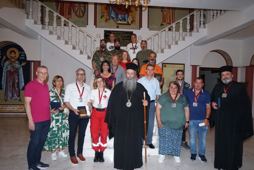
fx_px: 176
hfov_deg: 71.5
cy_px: 88
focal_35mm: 25
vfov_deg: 51.3
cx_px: 130
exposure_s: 1/100
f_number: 6.3
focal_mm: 24
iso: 1250
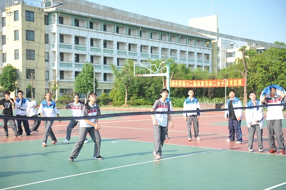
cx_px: 143
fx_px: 413
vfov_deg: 25.9
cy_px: 95
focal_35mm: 52
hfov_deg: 38.2
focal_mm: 52
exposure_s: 1/1000
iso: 200
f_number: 3.2
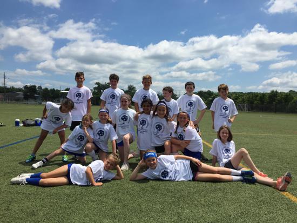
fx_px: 249
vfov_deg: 48.3
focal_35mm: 29
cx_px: 148
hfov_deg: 61.6
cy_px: 112
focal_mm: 4.15
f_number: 2.2
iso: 32
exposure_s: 1/3300
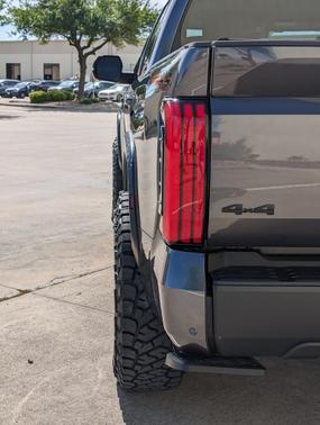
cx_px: 160
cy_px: 212
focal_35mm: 49
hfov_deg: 29.8
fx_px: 602
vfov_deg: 38.8
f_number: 1.68
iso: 20
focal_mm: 6.9
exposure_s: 1/1497
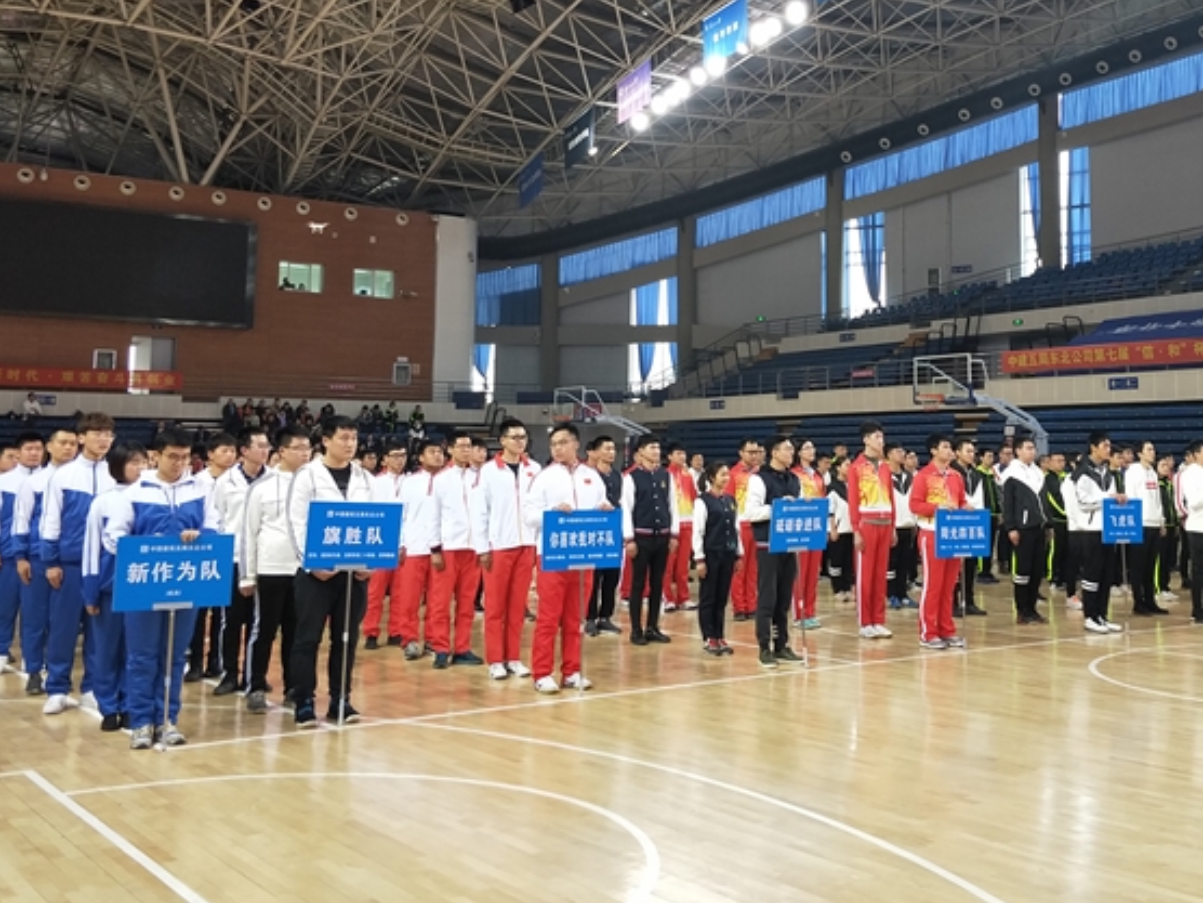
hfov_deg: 50.6
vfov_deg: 39.2
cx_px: 788
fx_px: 1251
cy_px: 303
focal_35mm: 36
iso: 100
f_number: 1.7
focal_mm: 4.27
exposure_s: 1/50
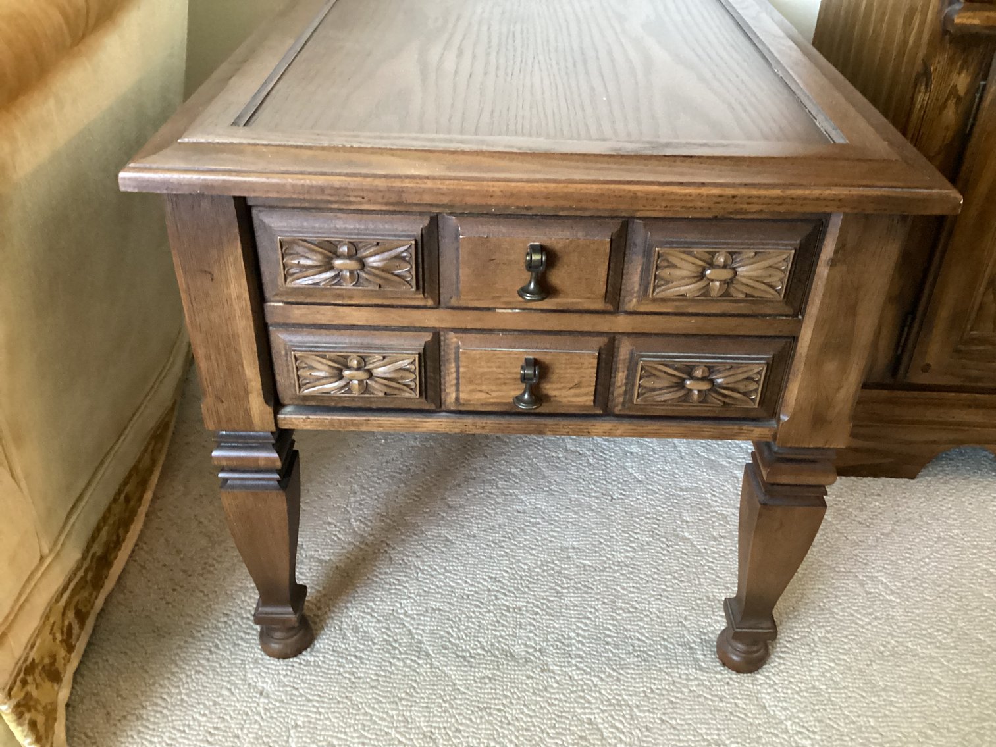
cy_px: 374
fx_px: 892
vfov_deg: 45.4
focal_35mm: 31
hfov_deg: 58.3
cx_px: 498
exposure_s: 1/30
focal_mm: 3.3
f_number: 2.4
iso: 640
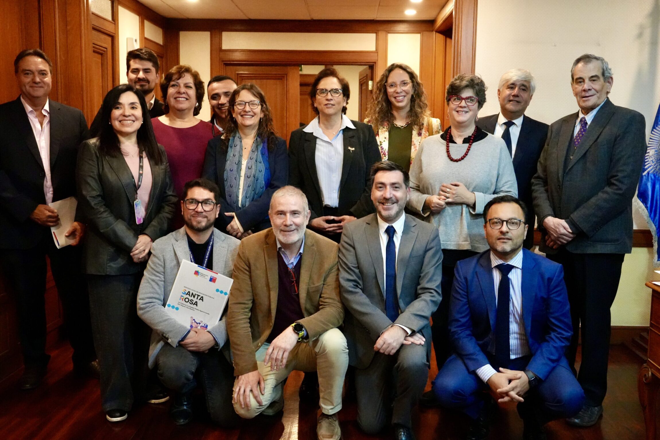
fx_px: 660
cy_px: 220
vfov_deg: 36.9
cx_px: 330
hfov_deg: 53.1
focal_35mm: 36
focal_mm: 24
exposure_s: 1/160
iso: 6400
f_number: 4
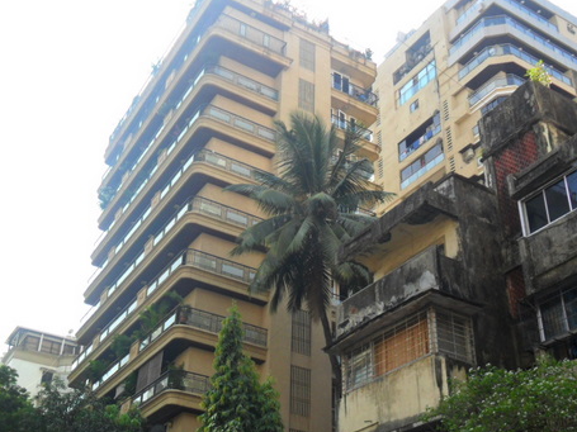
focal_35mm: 45
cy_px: 245
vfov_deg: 32.1
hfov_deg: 42.0
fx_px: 750
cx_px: 242
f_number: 3.7
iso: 100
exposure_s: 1/350
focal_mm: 5.7
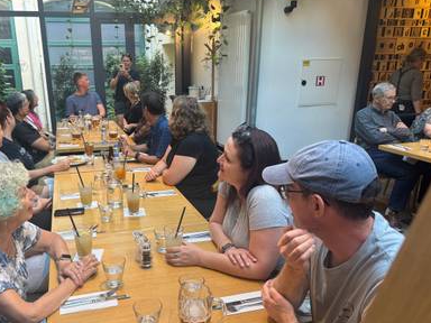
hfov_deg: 59.4
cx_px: 168
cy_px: 185
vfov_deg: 46.7
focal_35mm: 30
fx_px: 374
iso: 200
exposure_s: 1/55
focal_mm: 6.76
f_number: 1.78
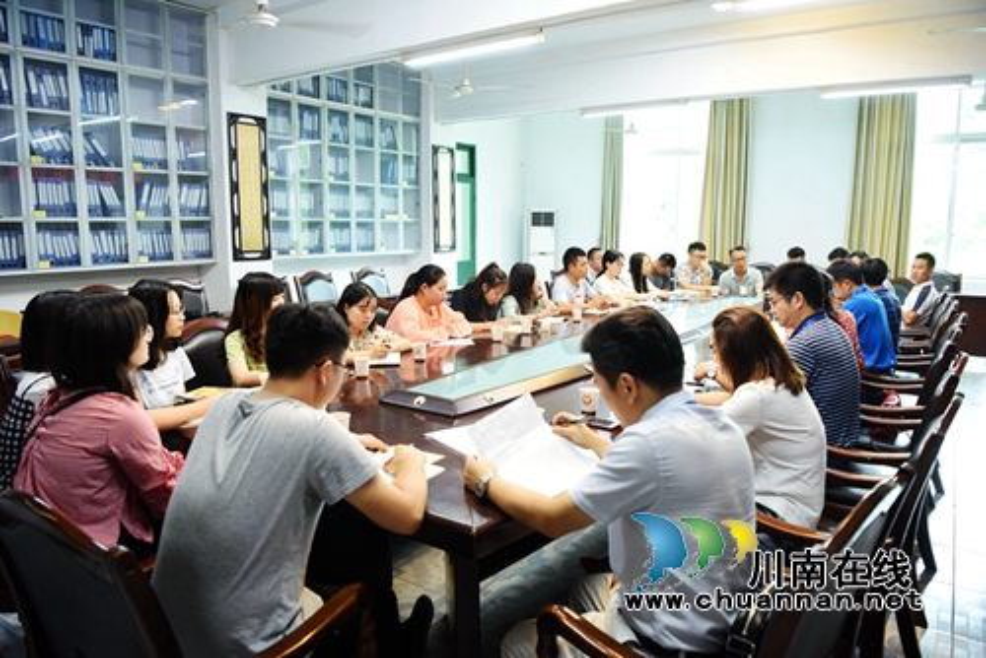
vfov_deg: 53.2
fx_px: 658
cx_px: 493
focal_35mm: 24
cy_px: 329
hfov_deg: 73.7
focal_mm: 24
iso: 800
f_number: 3.2
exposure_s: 1/40
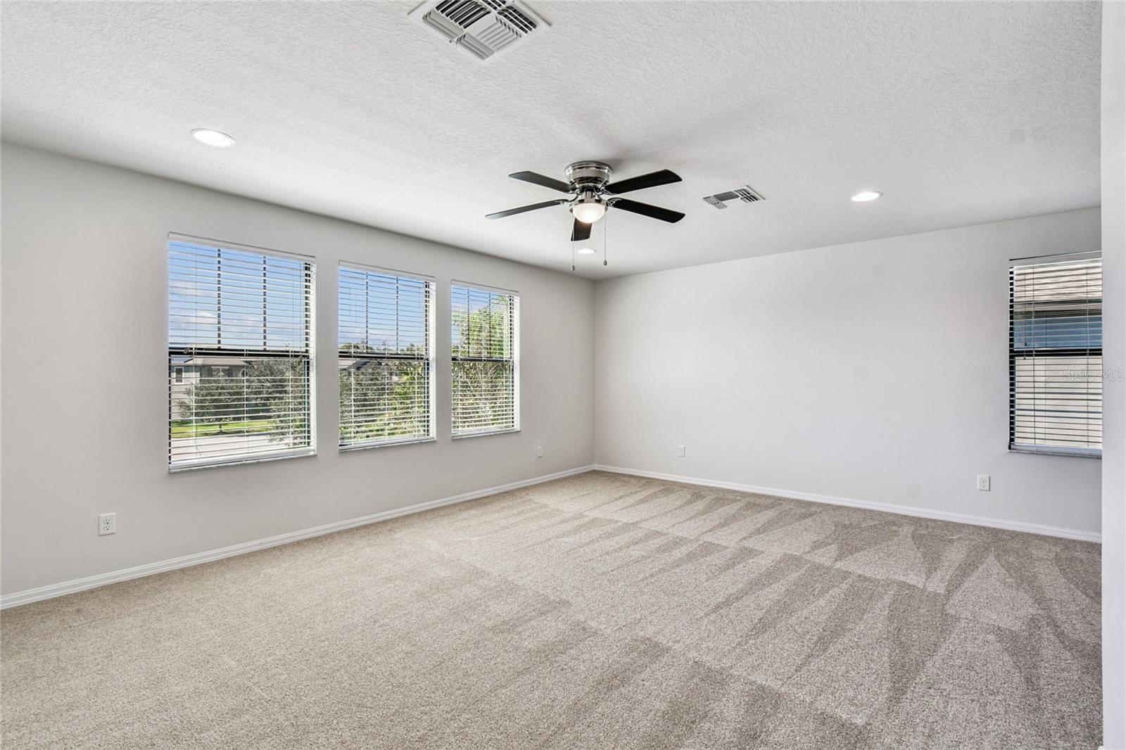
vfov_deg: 77.3
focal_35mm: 15
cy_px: 375
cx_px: 563
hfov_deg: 100.4
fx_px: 469
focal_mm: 10
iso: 100
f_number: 7.1
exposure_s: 1/15
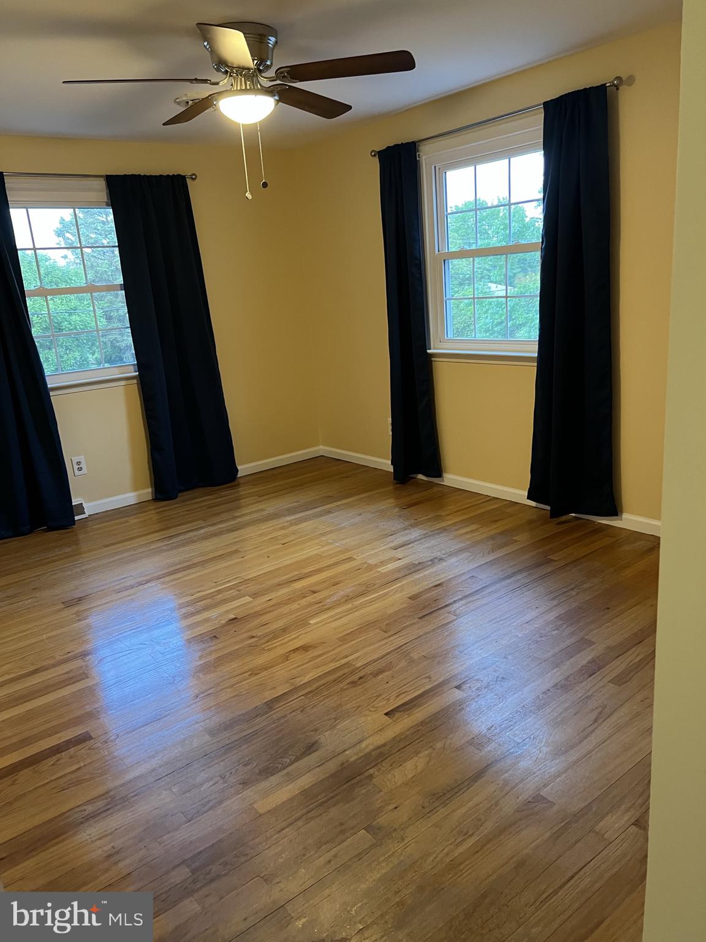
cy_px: 471
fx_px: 707
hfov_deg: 53.1
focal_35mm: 26
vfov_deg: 67.3
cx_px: 353
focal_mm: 5.7
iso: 320
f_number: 1.5
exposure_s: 1/60
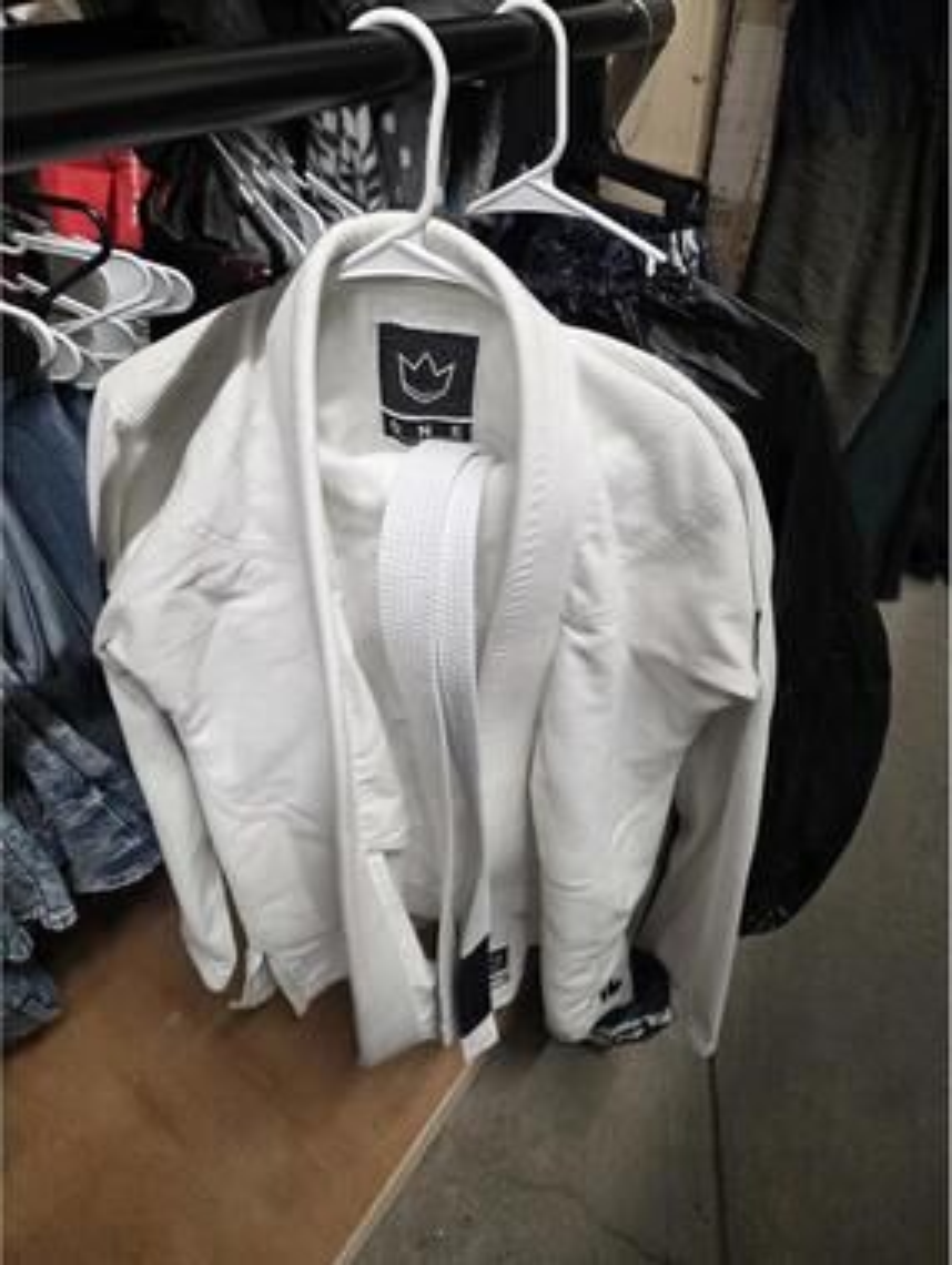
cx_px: 476
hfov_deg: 59.0
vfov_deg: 73.9
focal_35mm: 23
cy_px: 632
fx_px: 842
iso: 400
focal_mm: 6.3
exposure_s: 1/120
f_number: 1.7
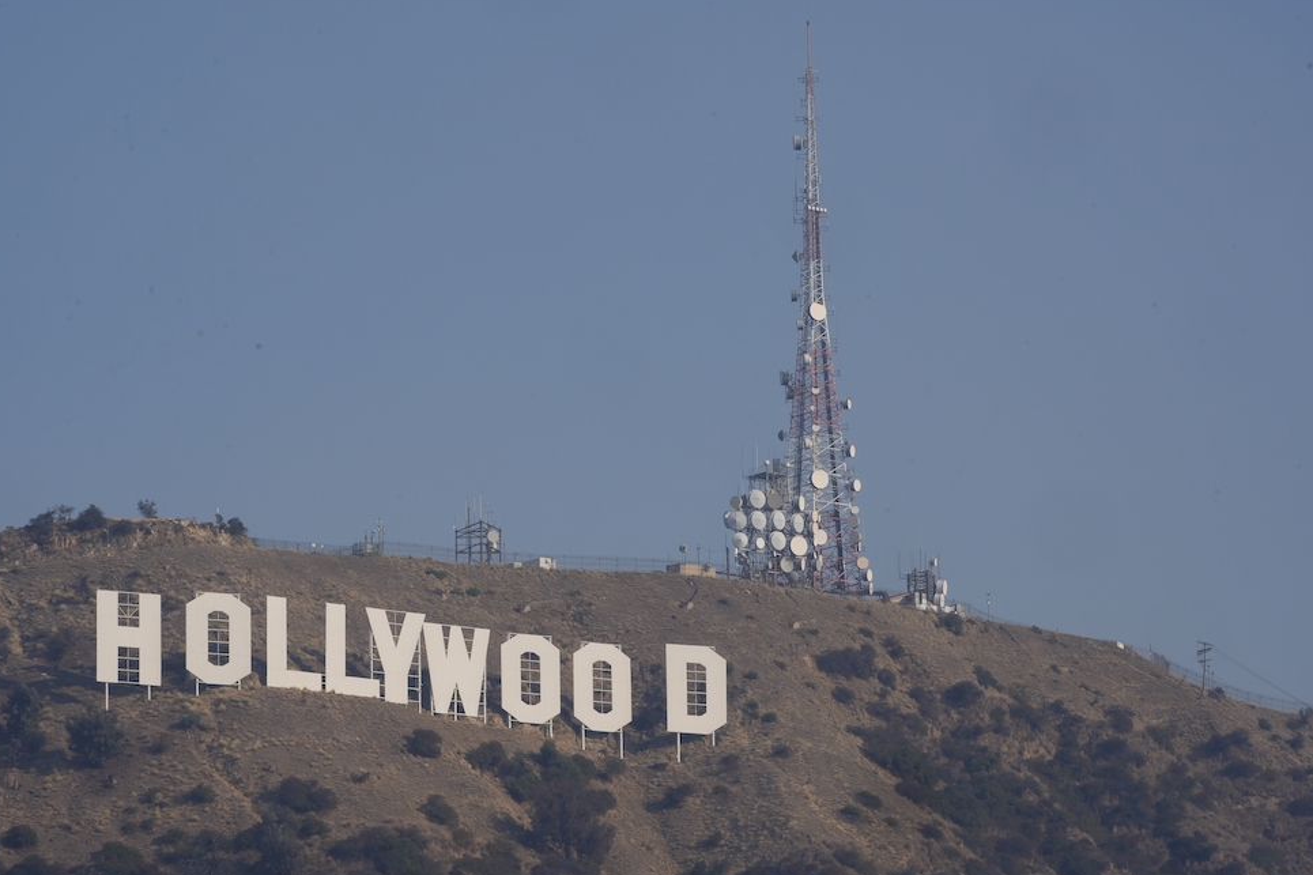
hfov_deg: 11.2
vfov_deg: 7.5
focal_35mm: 184
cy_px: 513
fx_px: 6709
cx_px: 563
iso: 250
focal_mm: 148
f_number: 29
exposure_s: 1/100
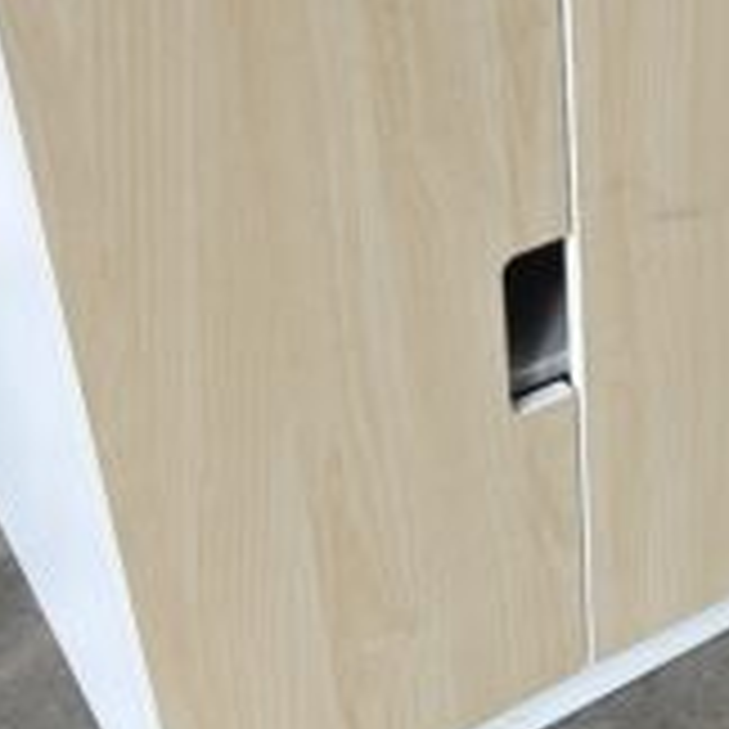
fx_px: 1692
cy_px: 151
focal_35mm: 71
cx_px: 675
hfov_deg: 23.6
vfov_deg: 24.0
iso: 40
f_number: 1.6
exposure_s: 1/198
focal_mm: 5.96
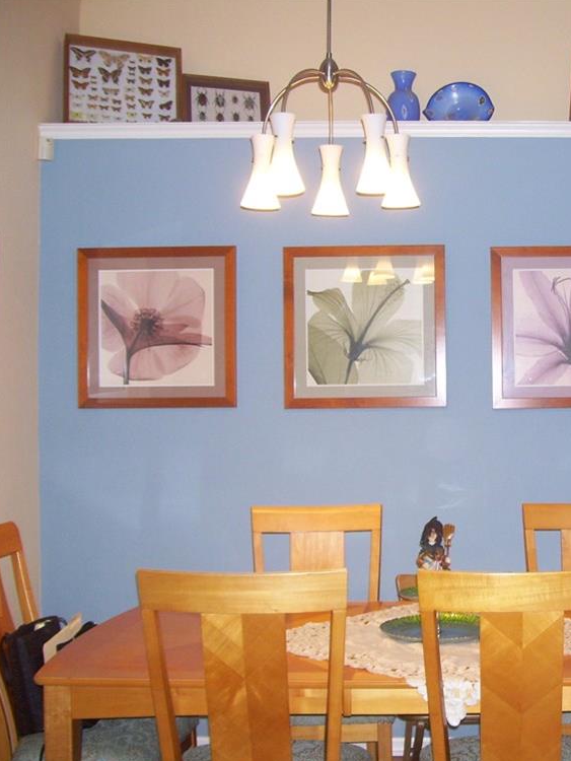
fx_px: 1077
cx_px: 498
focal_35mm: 49
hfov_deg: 28.7
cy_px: 385
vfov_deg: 38.9
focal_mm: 6
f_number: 2.7
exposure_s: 1/60
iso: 200
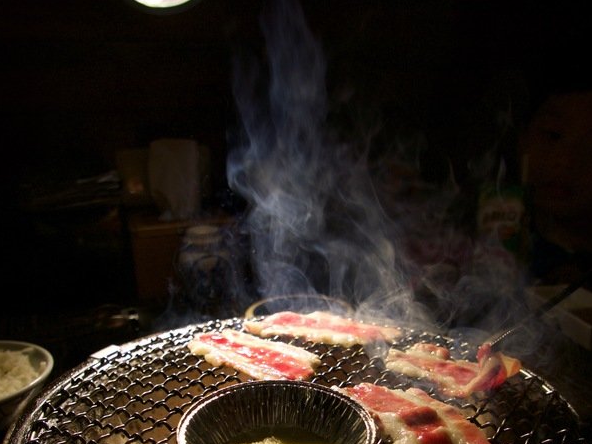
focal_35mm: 35
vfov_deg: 39.2
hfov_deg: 52.6
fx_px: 599
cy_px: 352
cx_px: 295
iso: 200
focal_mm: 10.9
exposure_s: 1/320
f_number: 2.8
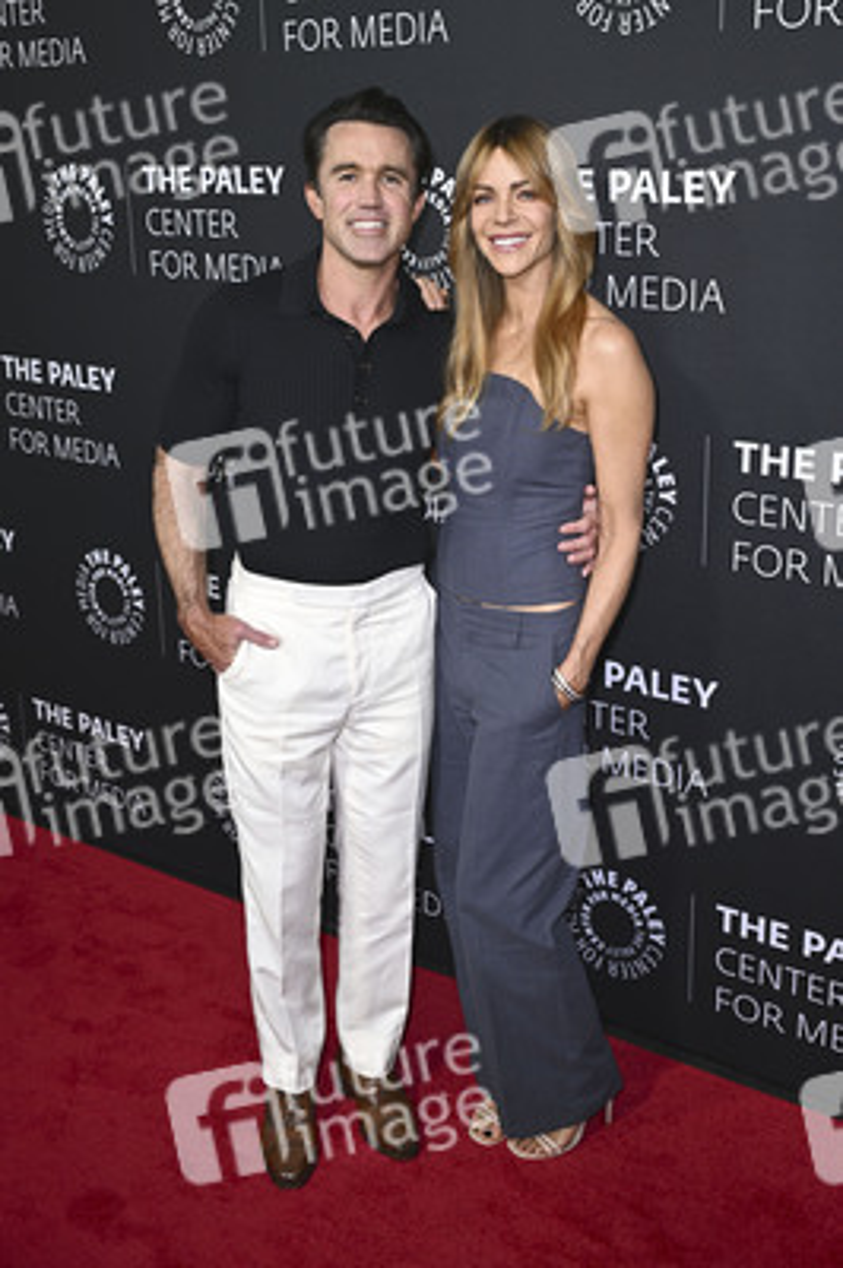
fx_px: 1196
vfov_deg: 55.8
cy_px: 634
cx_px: 422
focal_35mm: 34
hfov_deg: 38.8
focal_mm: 34
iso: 1250
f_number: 5.6
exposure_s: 1/200
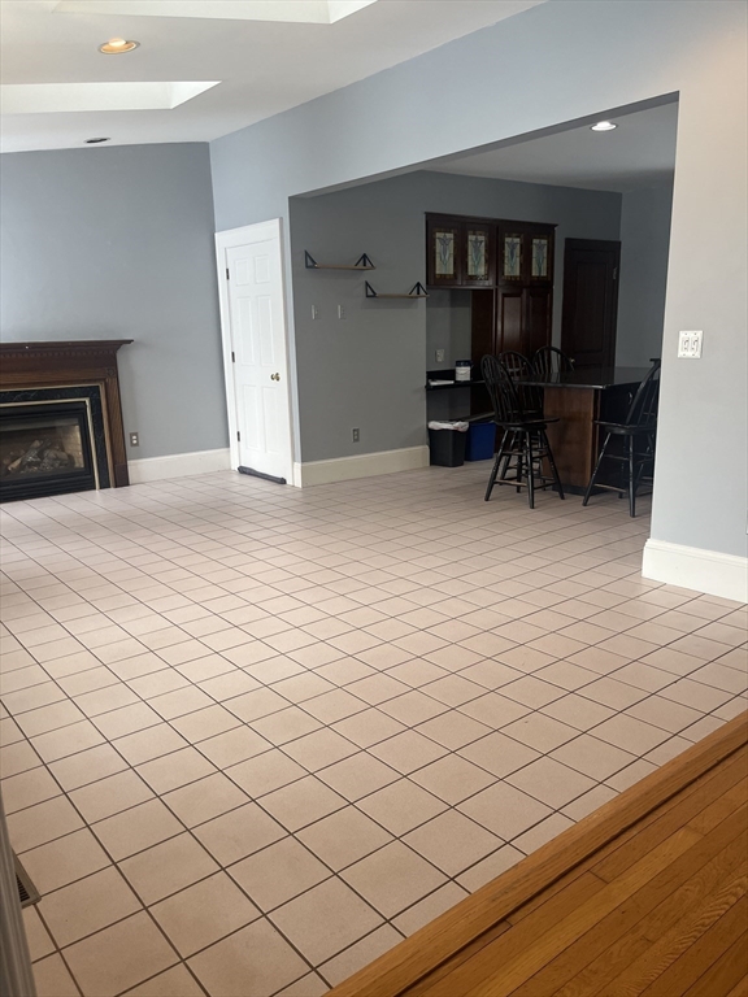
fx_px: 749
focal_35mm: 26
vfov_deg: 67.3
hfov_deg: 53.1
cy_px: 498
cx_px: 374
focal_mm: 5.1
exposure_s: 1/60
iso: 80
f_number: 1.6
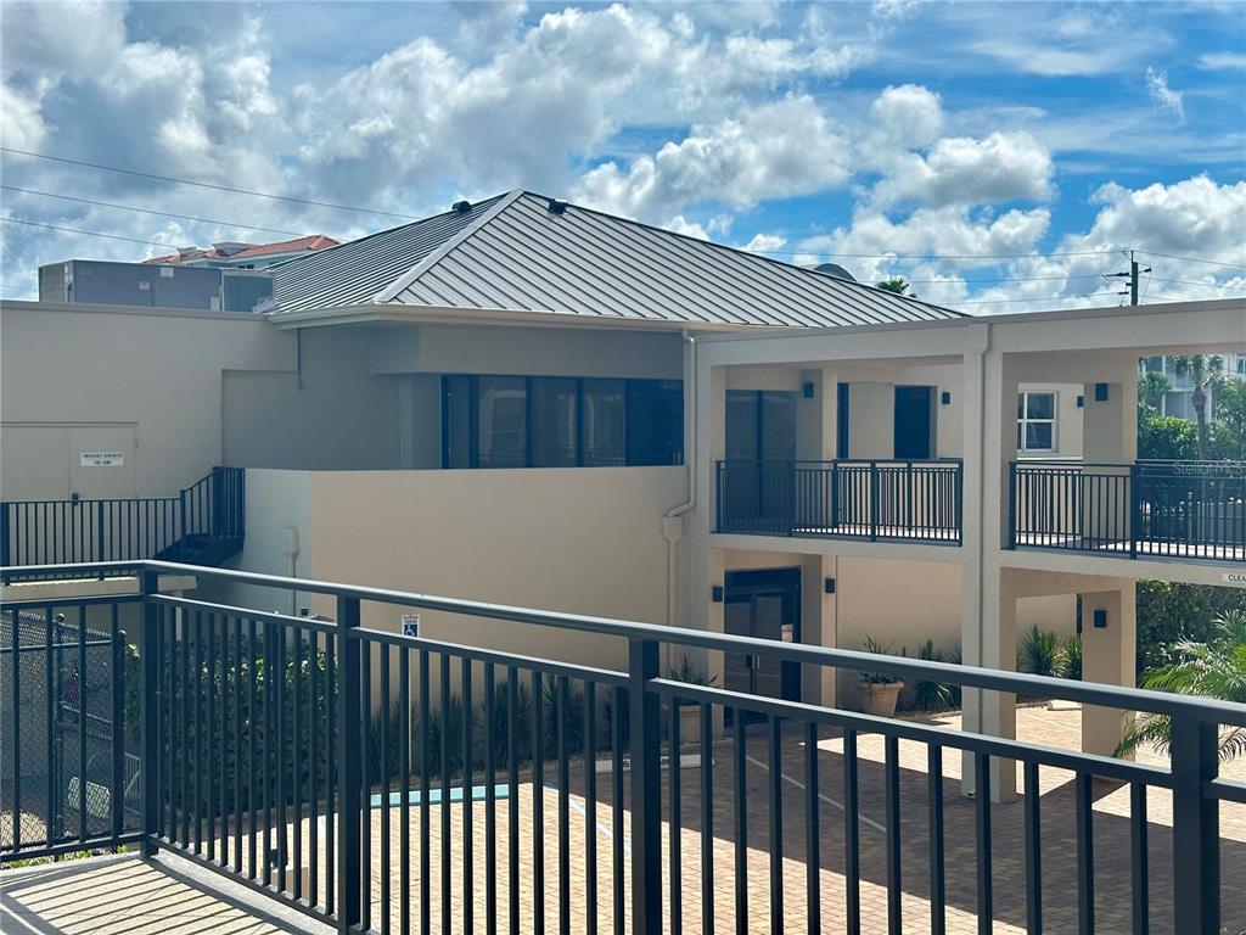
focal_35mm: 48
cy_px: 468
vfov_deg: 30.3
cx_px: 623
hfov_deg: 39.7
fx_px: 1728
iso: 64
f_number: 1.78
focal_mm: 6.86
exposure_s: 1/6623
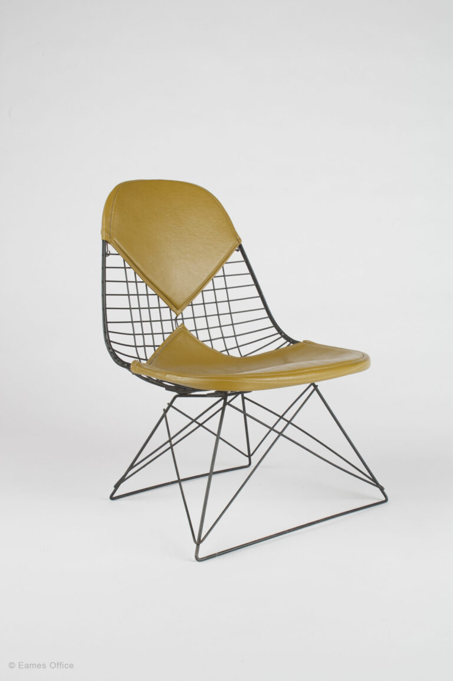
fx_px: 879
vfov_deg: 42.4
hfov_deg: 28.9
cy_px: 340
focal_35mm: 46
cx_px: 226
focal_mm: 31
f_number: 11
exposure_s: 1/8
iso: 250
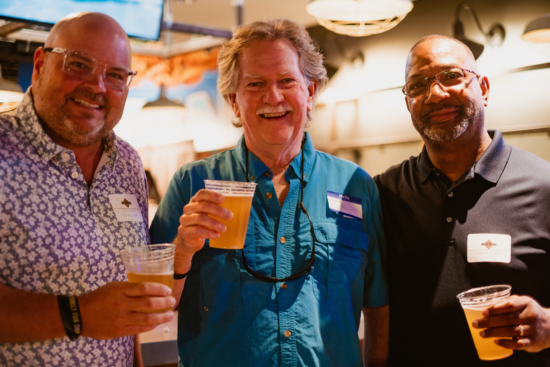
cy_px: 181
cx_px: 278
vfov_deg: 24.2
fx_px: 855
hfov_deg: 35.6
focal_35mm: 56
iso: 400
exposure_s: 1/50
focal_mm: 35
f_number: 1.4
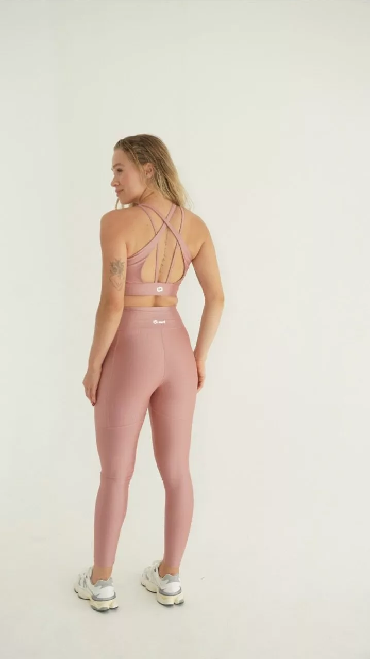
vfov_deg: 47.8
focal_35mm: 43
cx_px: 162
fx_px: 742
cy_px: 329
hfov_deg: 28.0
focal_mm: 27
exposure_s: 1/160
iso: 125
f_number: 5.6
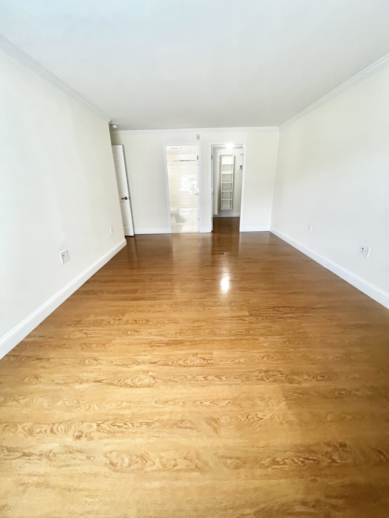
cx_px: 194
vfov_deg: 106.2
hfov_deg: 89.9
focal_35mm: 13
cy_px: 259
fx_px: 195
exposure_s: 1/99
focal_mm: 1.57
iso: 250
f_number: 1.8
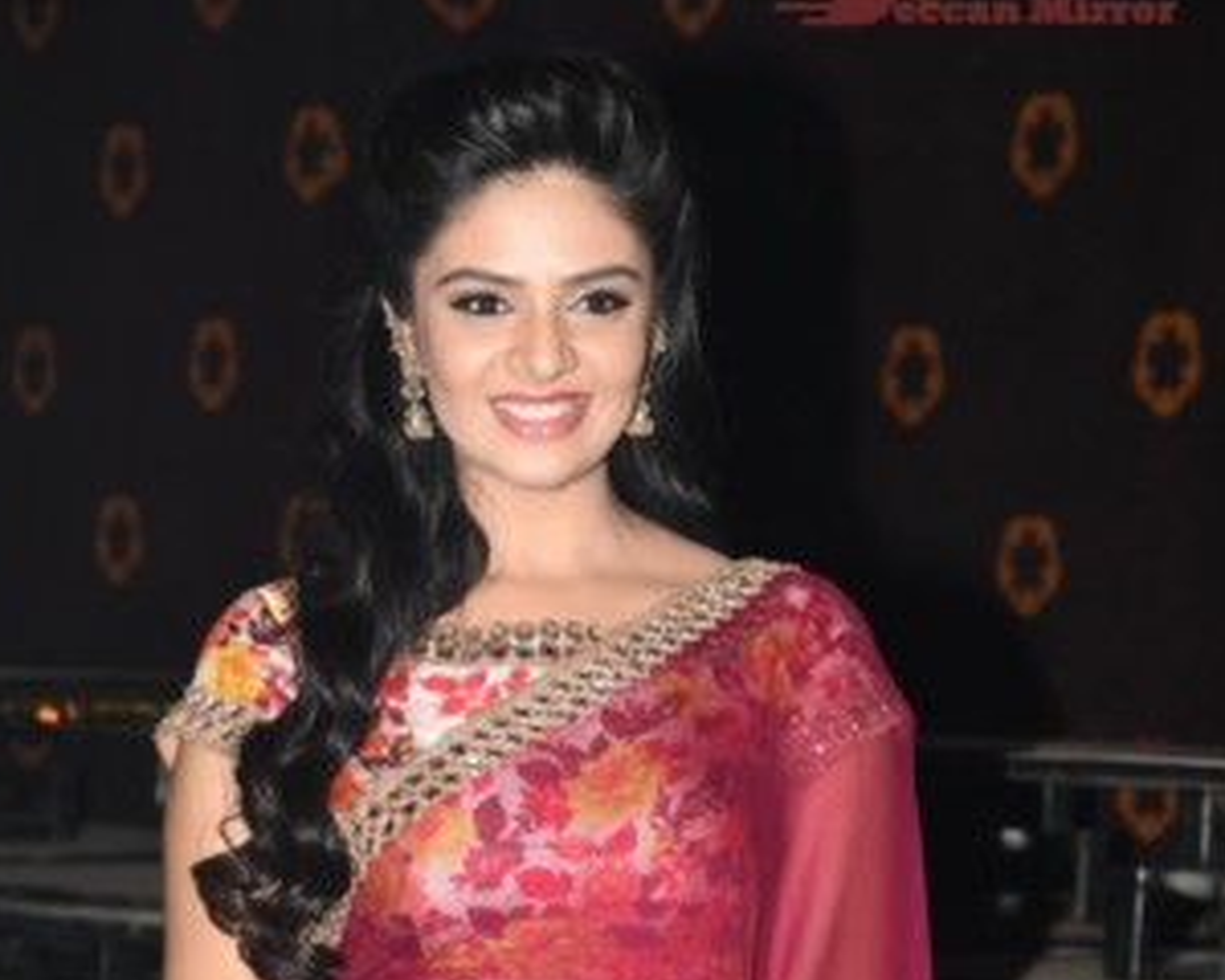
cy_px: 915
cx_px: 574
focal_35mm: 169
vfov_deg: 9.1
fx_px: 6127
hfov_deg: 11.4
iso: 320
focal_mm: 72
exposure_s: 1/60
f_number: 5.6
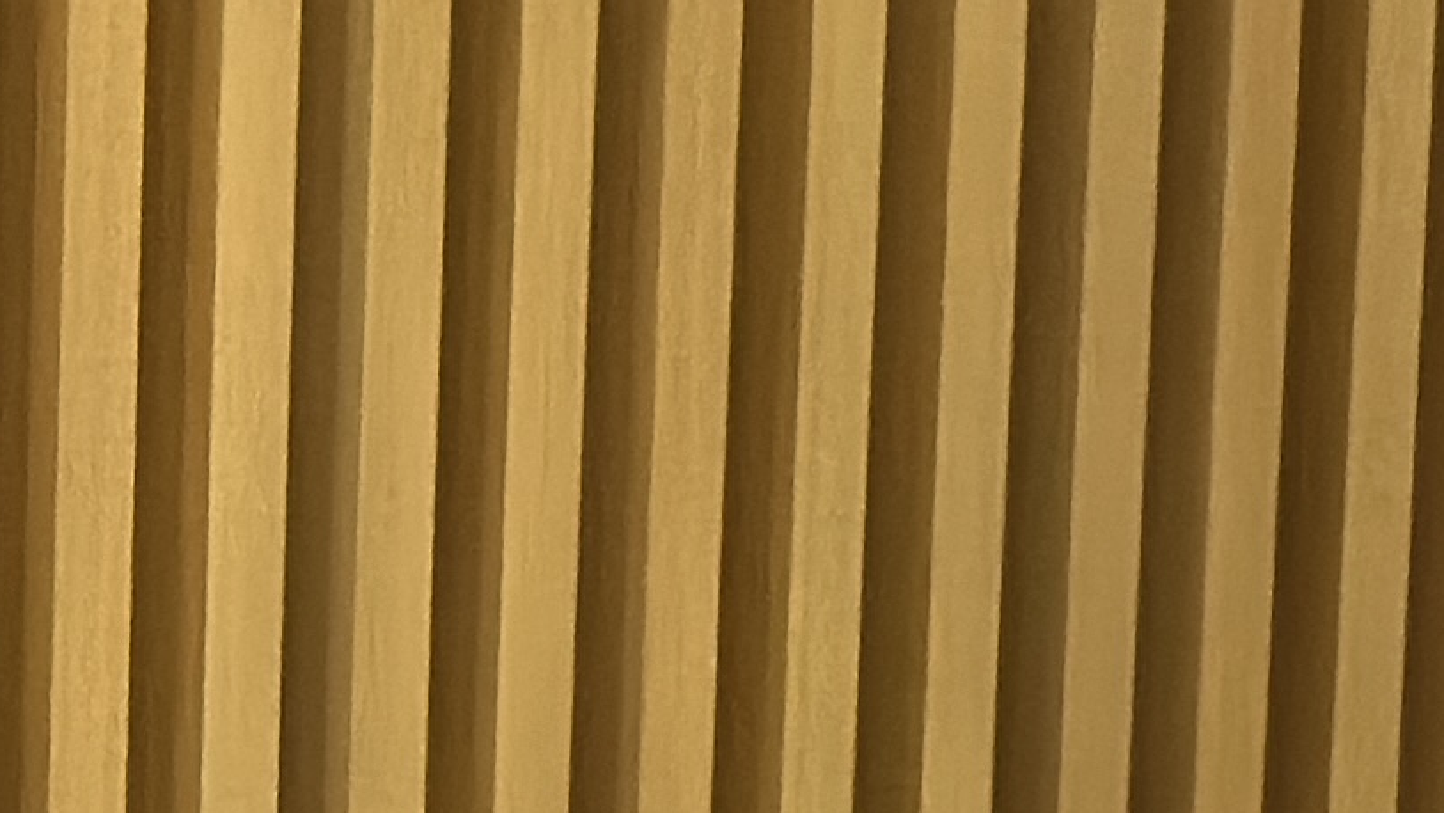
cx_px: -1671
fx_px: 9918
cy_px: 2070
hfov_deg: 7.9
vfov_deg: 4.6
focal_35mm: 259
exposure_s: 1/60
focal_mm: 6.86
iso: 160
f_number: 1.78
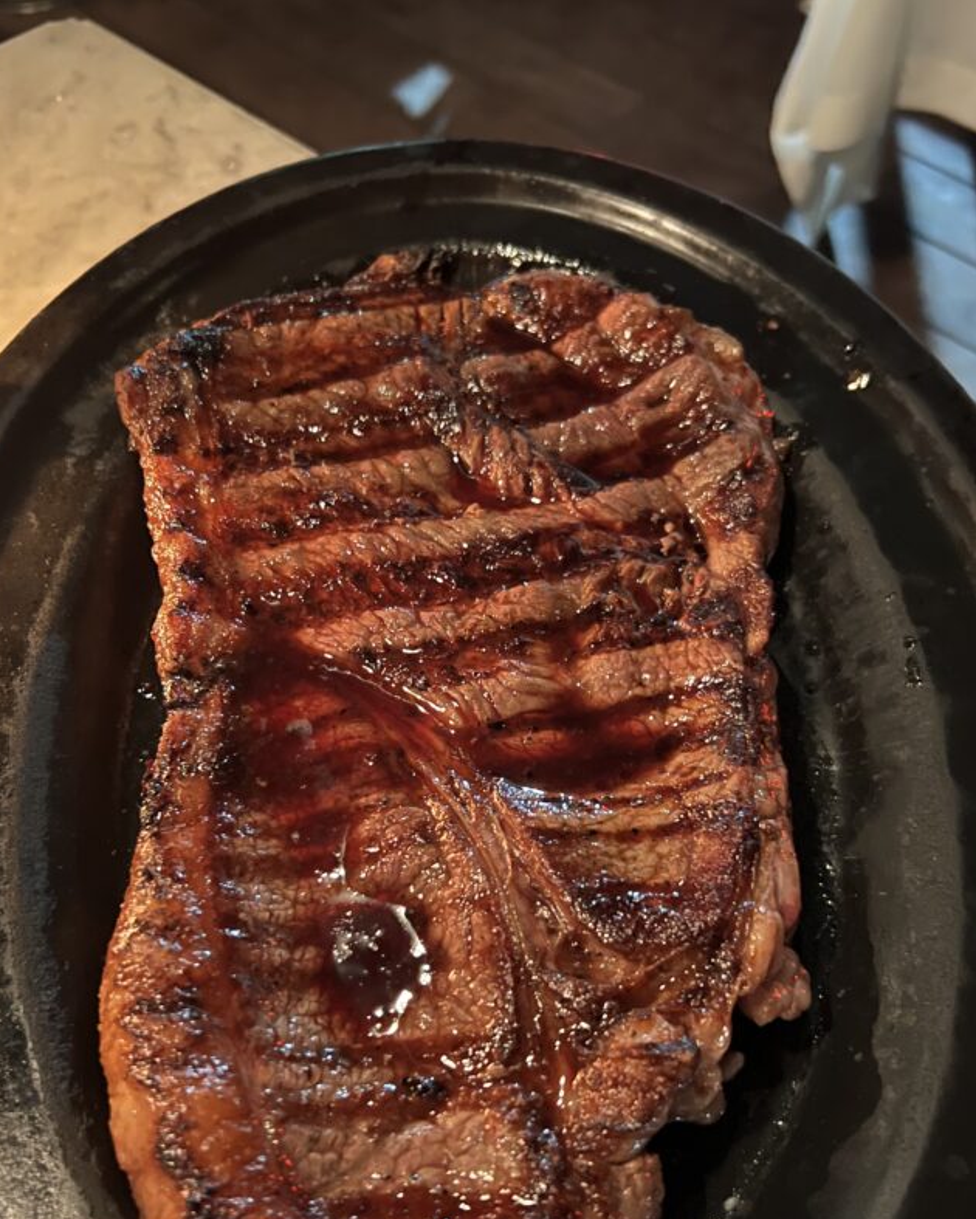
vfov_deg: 53.9
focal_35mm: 33
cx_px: 483
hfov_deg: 44.6
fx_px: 1191
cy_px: 716
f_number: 1.5
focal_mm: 5.7
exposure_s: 1/10
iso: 1000
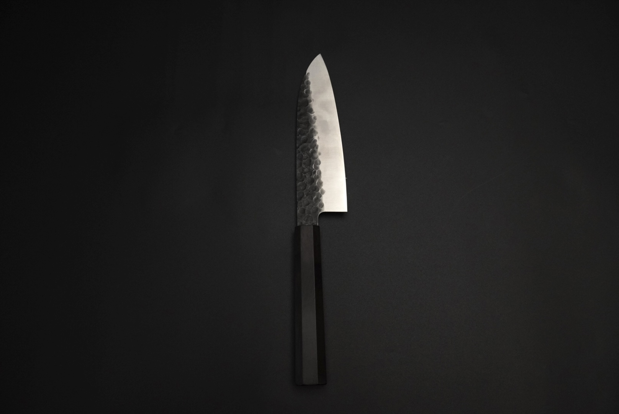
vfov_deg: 43.1
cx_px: 310
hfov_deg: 61.1
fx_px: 524
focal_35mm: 30
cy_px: 207
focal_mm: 20.3
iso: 1250
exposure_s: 1/160
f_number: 5
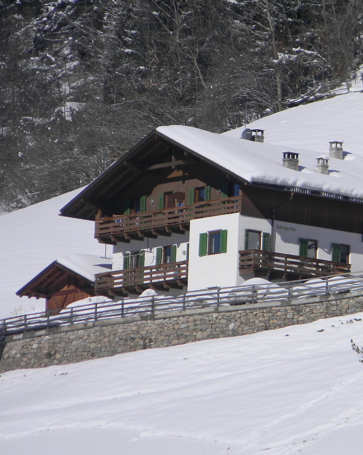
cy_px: 228
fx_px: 7254
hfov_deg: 2.9
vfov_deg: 3.6
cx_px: 286
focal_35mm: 540
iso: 80
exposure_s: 1/320
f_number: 10.8
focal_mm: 75
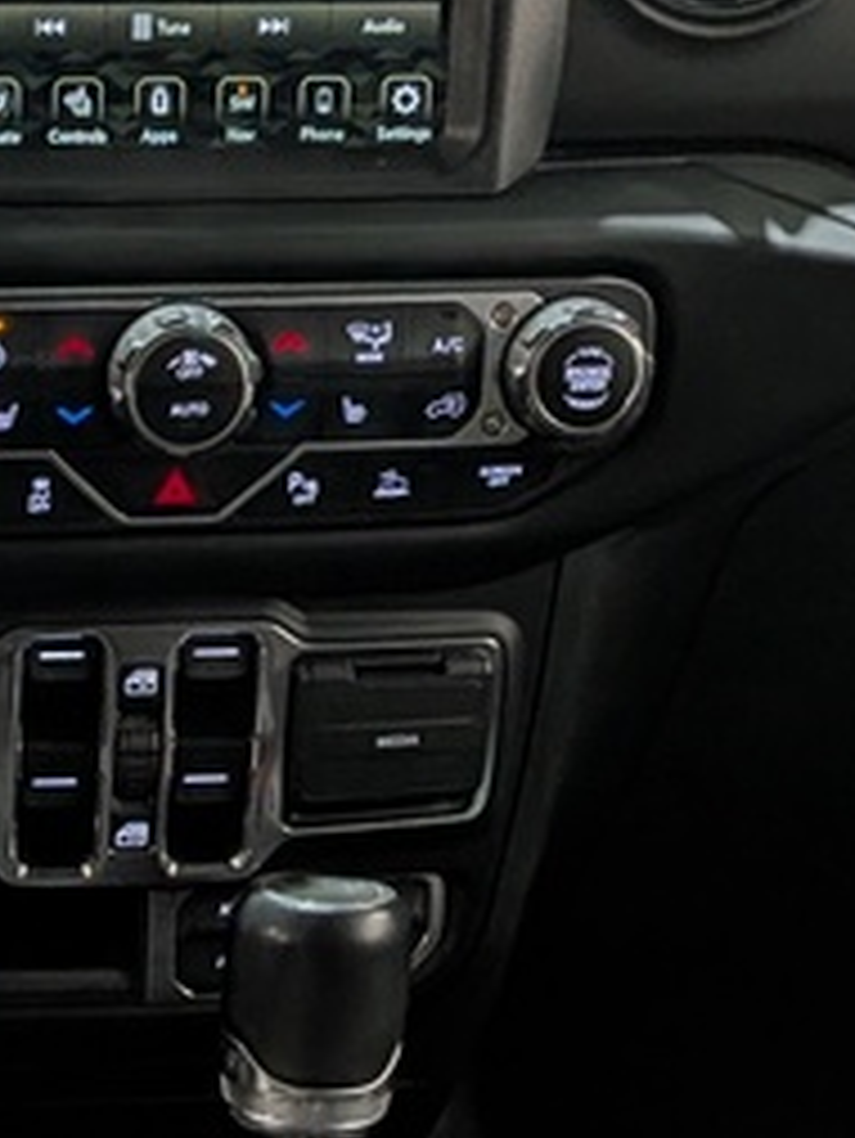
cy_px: 891
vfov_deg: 20.0
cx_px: -86
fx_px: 3192
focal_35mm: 97
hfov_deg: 14.9
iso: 51
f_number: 1.7
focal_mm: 4.53
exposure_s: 1/25
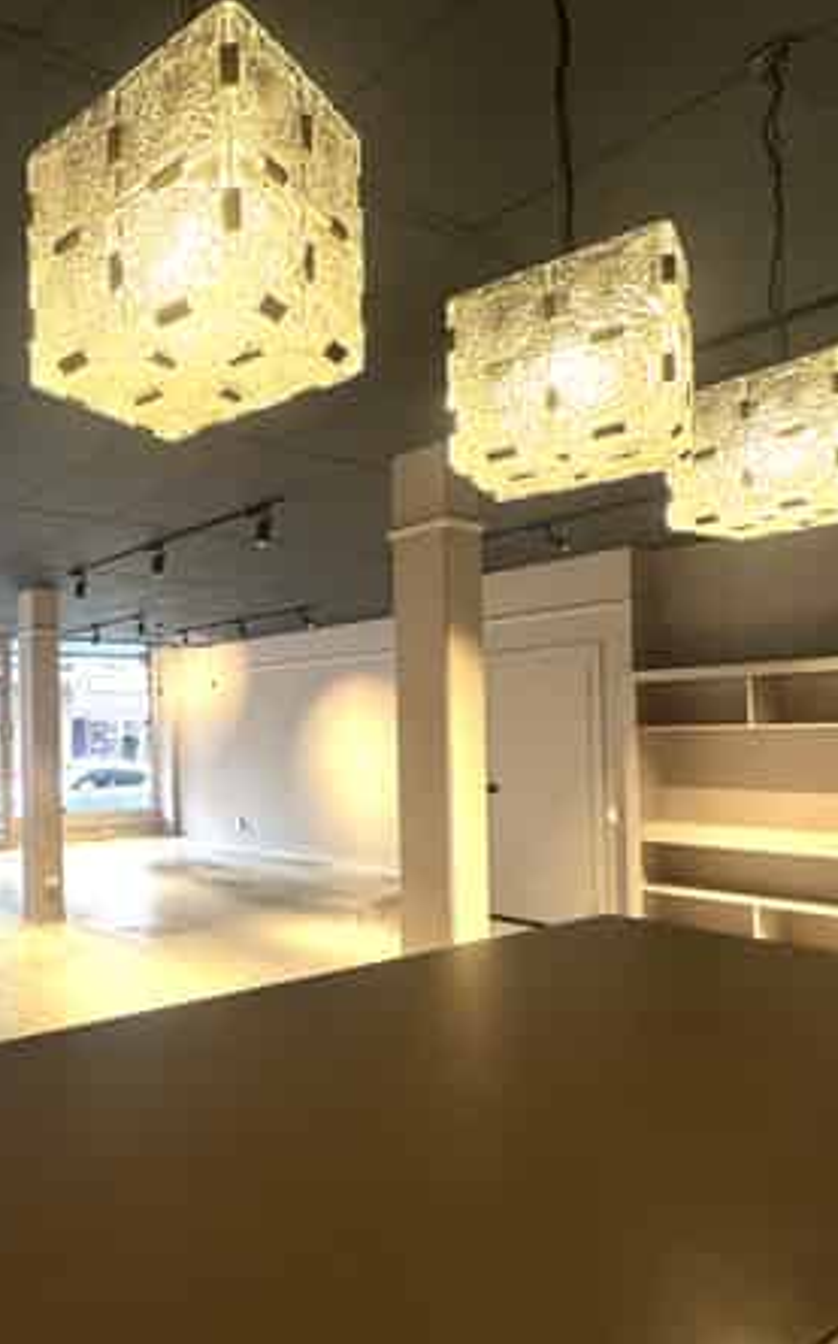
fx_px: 805
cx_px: -3
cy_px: 740
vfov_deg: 79.4
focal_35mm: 22
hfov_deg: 46.0
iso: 100
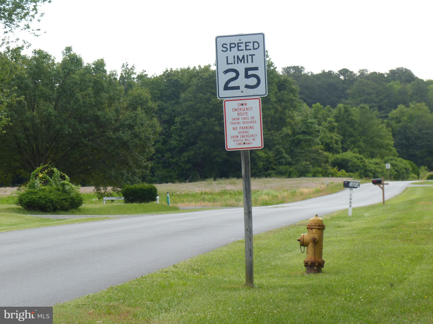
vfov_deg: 9.5
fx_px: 1964
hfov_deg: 12.6
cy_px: 162
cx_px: 216
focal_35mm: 157
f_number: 4
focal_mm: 28.3
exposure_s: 1/400
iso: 100
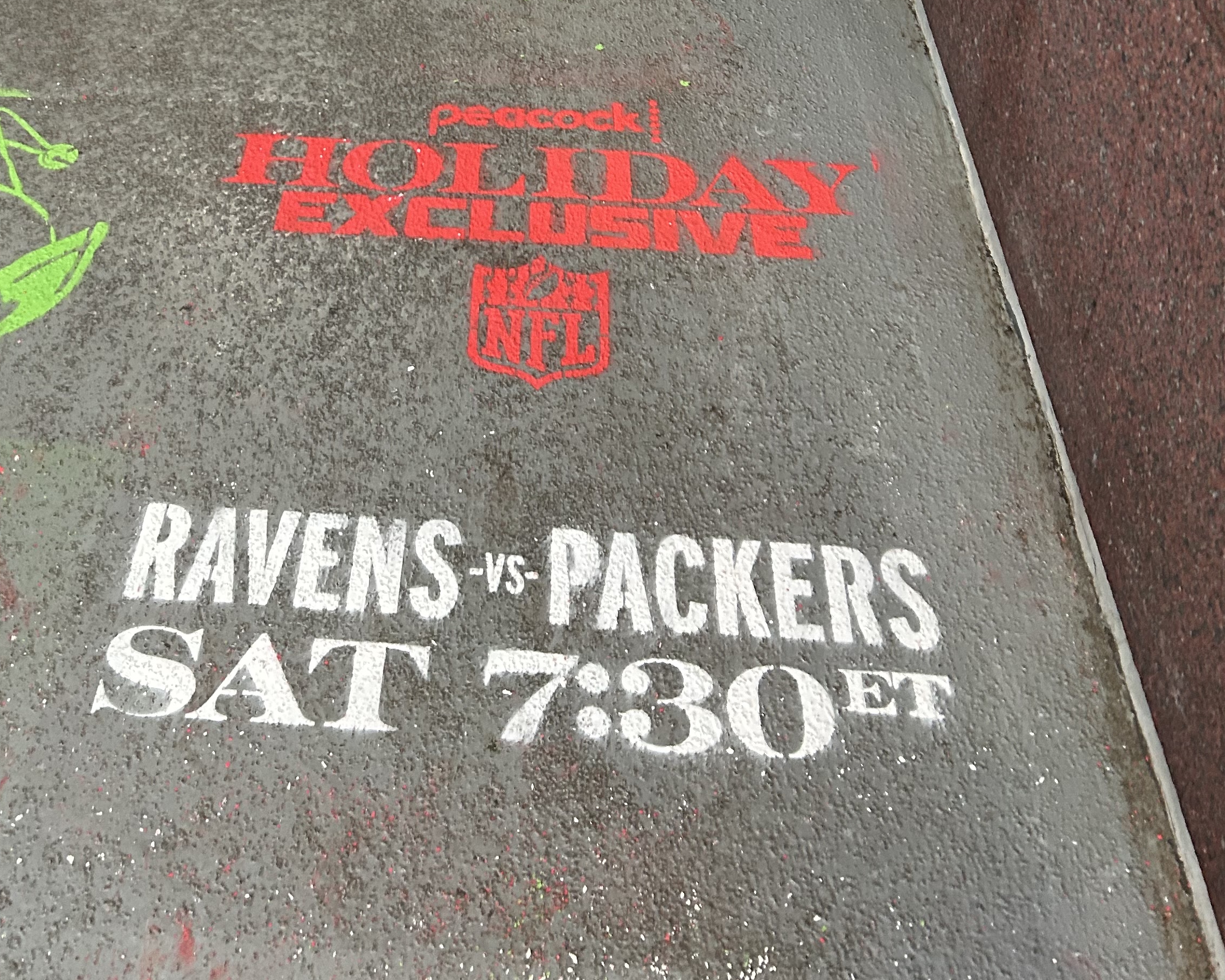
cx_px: 514
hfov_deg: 41.0
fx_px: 1631
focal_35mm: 45
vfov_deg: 30.7
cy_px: -34
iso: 200
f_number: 1.5
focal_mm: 5.7
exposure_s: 1/60
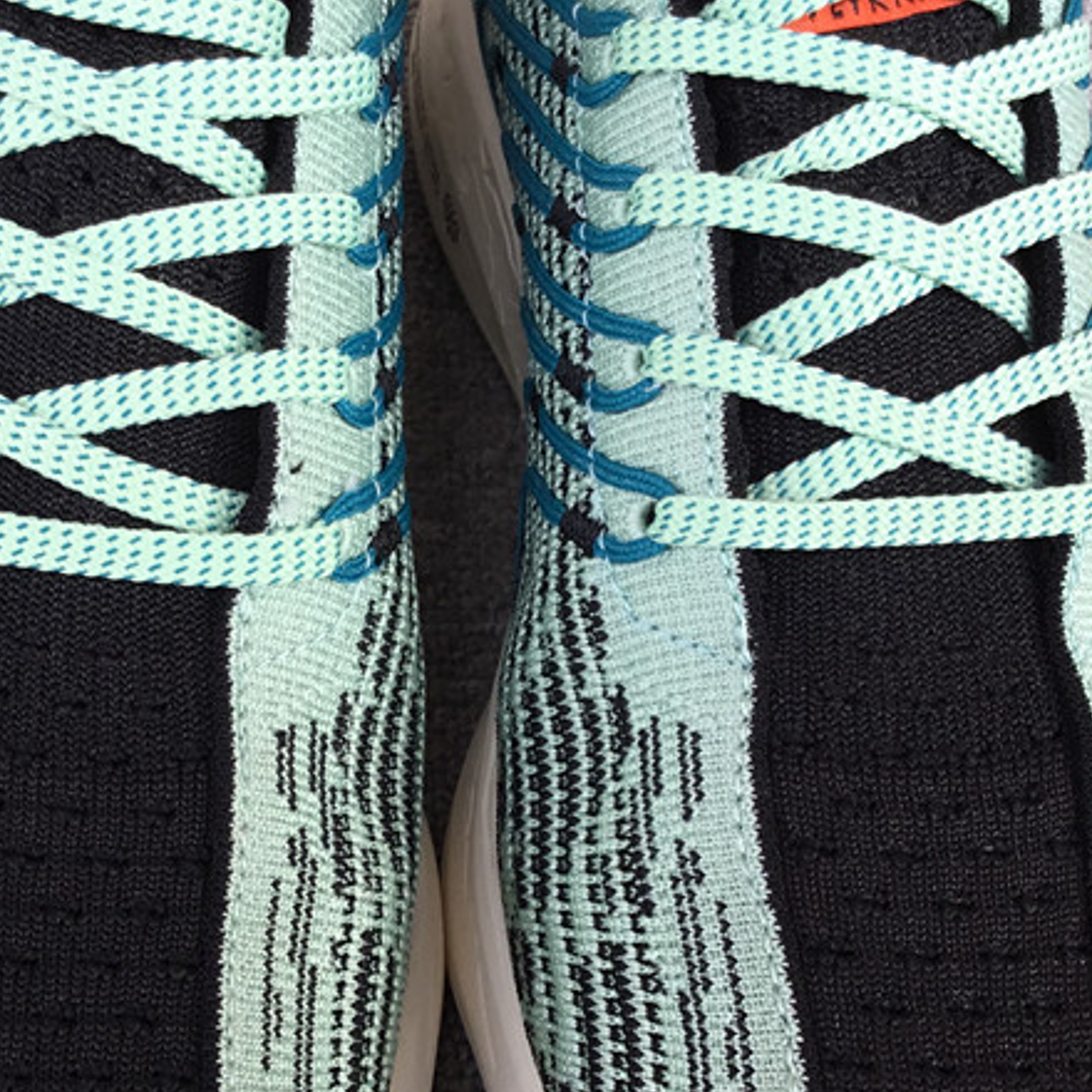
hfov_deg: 30.4
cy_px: 788
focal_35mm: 56
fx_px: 1999
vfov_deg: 30.2
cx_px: 375
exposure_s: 1/134
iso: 25
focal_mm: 3.3
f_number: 2.4
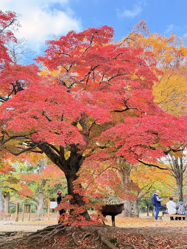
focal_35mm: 48
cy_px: 124
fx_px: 346
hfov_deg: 30.3
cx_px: 94
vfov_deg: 39.7
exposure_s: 1/238
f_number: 1.78
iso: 125
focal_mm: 6.76
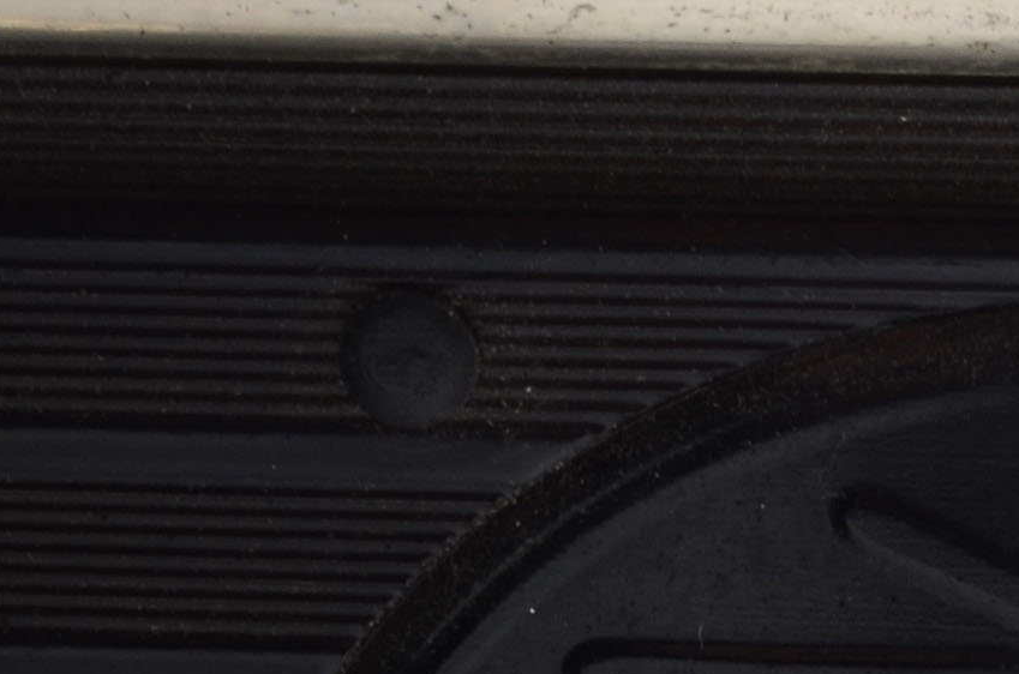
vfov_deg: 2.8
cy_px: 1218
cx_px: 1742
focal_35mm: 479
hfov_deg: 4.3
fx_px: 13525
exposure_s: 1/160
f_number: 18
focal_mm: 55
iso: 100
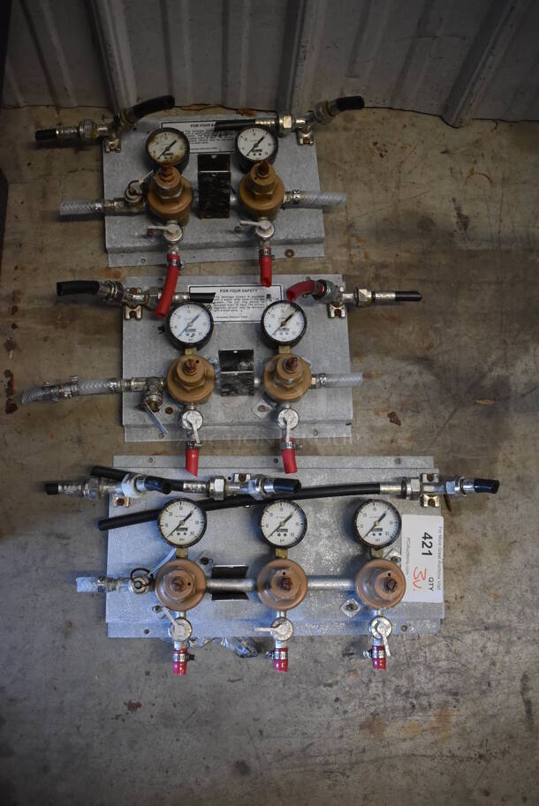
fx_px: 774
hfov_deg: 38.4
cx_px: 270
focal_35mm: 34
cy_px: 403
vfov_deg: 55.1
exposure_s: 1/125
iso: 1400
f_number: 3.8
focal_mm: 23
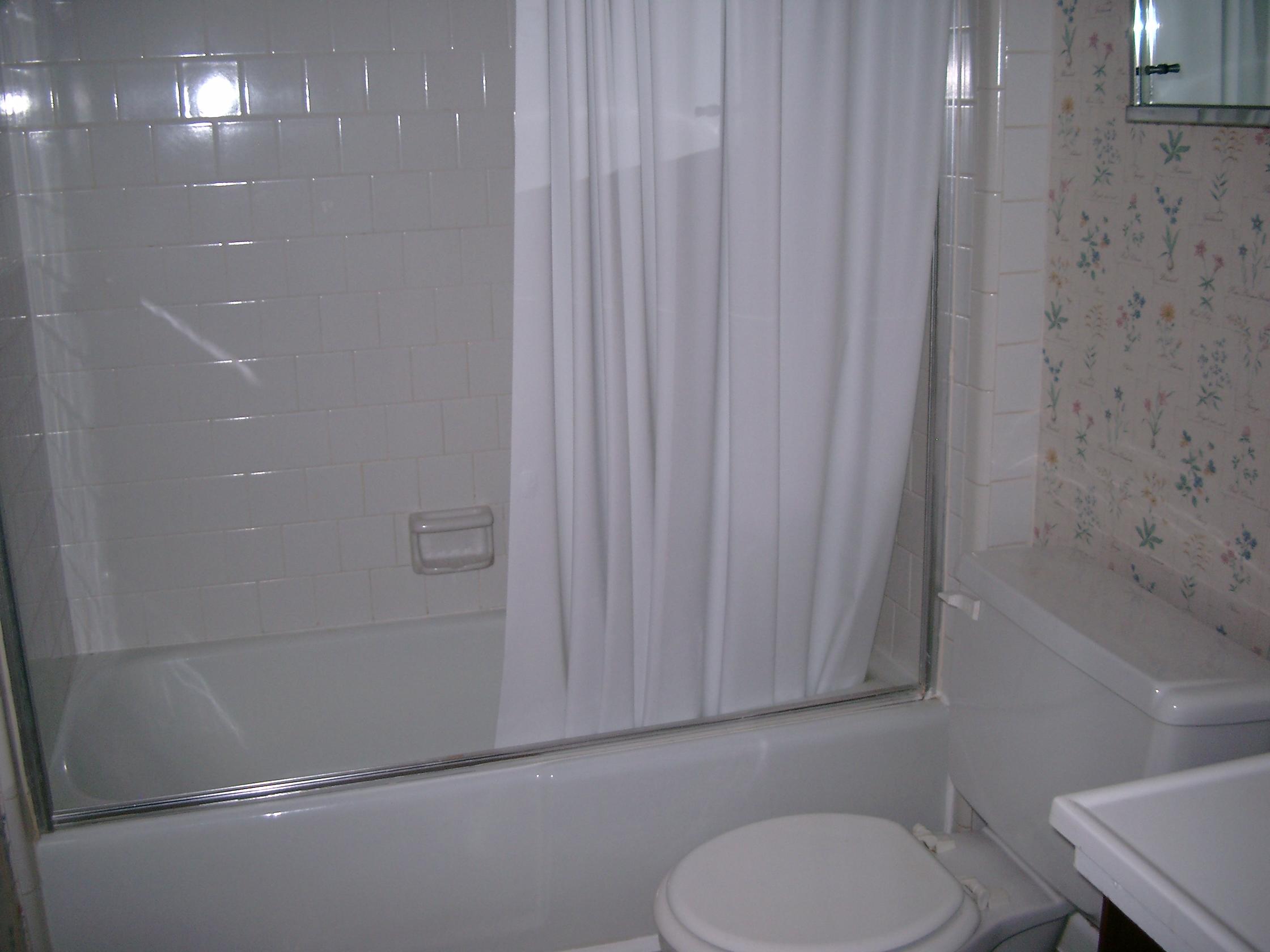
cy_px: 476
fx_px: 1357
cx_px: 635
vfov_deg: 38.7
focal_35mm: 37
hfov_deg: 50.1
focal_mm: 7.6
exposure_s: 1/60
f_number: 2.6
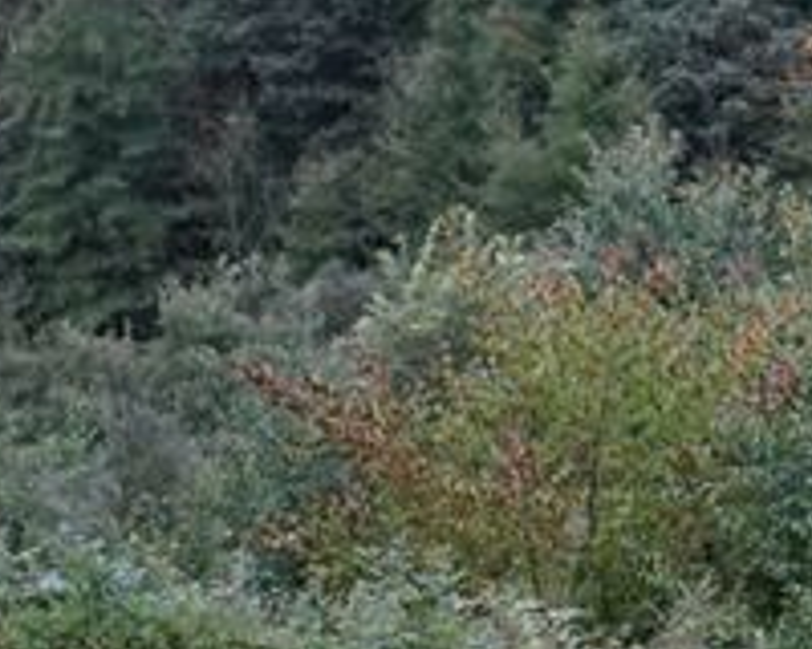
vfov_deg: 9.1
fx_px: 4061
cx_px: 1198
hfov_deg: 11.0
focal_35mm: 169
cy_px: 288
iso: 2000
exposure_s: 1/160
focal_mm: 48
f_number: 4.5
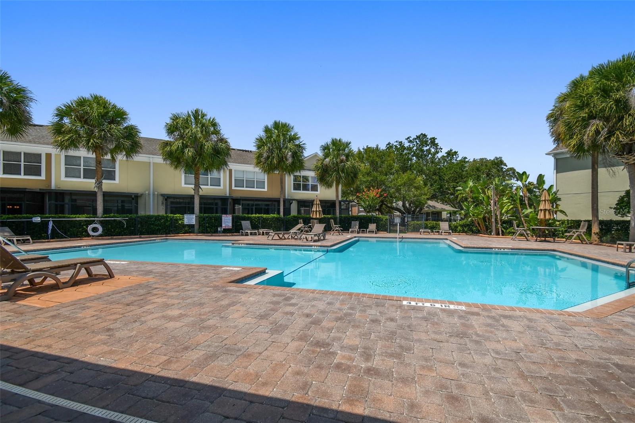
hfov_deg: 100.4
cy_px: 212
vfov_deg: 77.3
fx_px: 265
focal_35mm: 15
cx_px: 318
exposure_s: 1/400
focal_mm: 10
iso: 100
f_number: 5.6
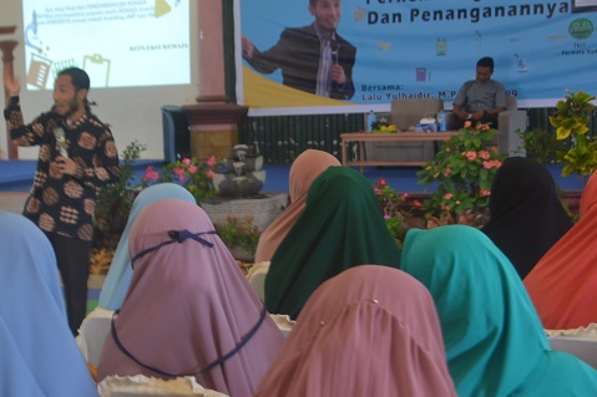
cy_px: 231
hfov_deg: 25.9
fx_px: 1293
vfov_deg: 17.5
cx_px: 216
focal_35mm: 78
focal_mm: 36
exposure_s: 1/20
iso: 400
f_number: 5
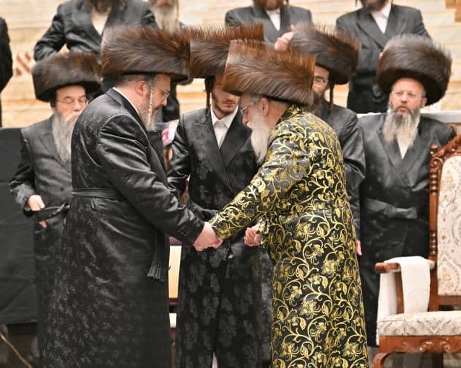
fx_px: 3287
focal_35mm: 241
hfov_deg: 8.0
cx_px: 222
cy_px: 235
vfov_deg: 6.4
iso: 320
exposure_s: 1/200
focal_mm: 160
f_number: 2.8
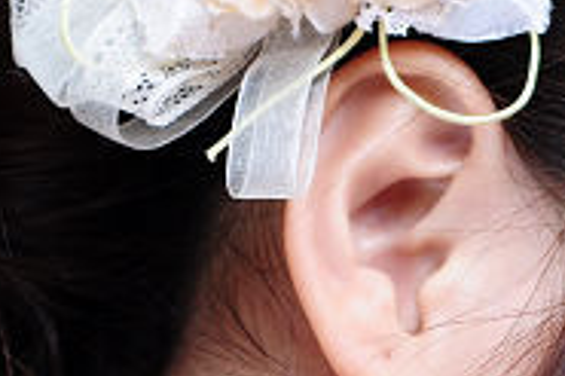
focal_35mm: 965
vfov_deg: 1.4
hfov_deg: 2.1
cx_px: 483
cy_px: 330
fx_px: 15131
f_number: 2.8
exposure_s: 1/800
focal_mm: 170
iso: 400
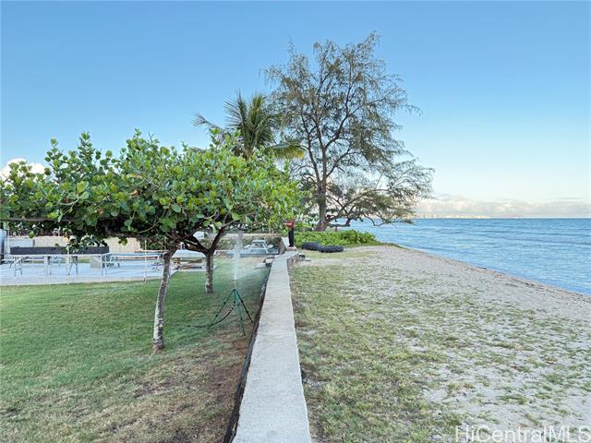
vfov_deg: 56.8
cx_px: 296
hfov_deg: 71.6
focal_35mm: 24
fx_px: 410
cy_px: 222
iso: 100
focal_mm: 6.76
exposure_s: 1/148
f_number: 1.78
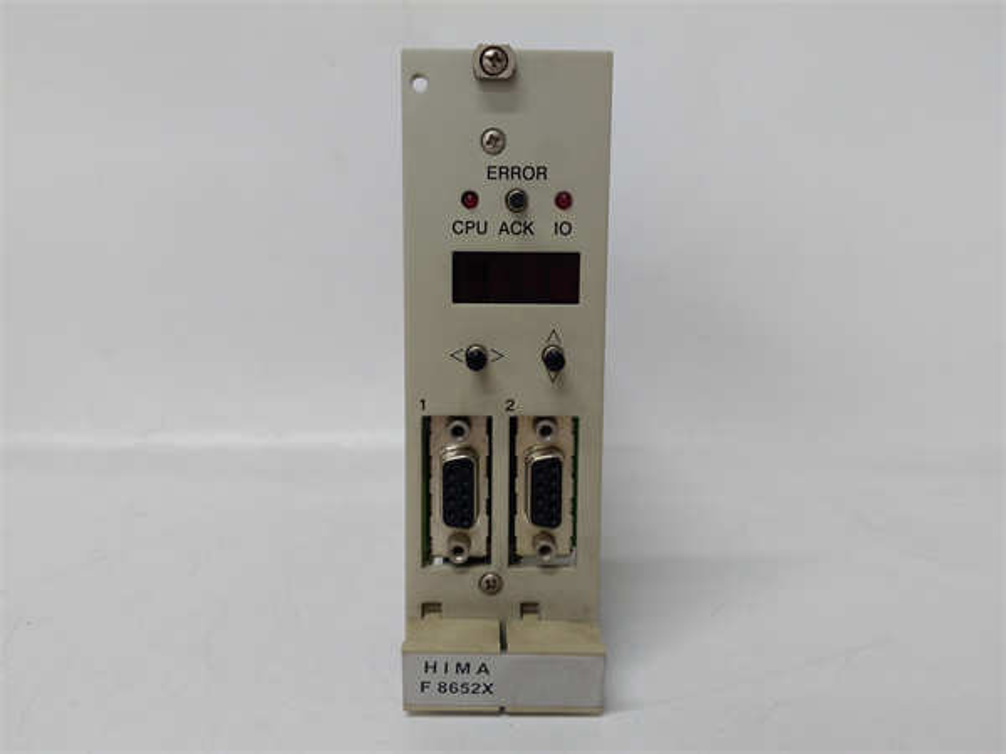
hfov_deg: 65.3
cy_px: 377
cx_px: 503
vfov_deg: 51.4
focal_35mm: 27
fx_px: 785
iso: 144
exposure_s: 1/33
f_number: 2
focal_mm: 3.79
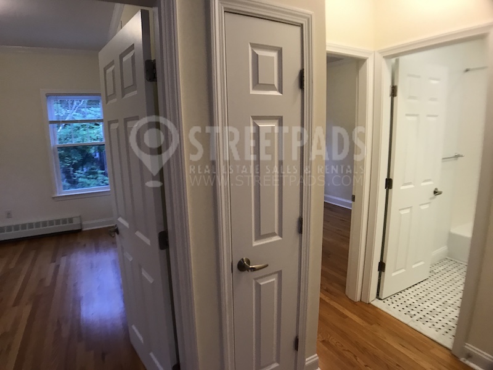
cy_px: 185
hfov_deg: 63.4
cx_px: 246
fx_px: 399
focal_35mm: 28
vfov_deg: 49.7
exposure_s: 1/30
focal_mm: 3.99
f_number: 1.8
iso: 40
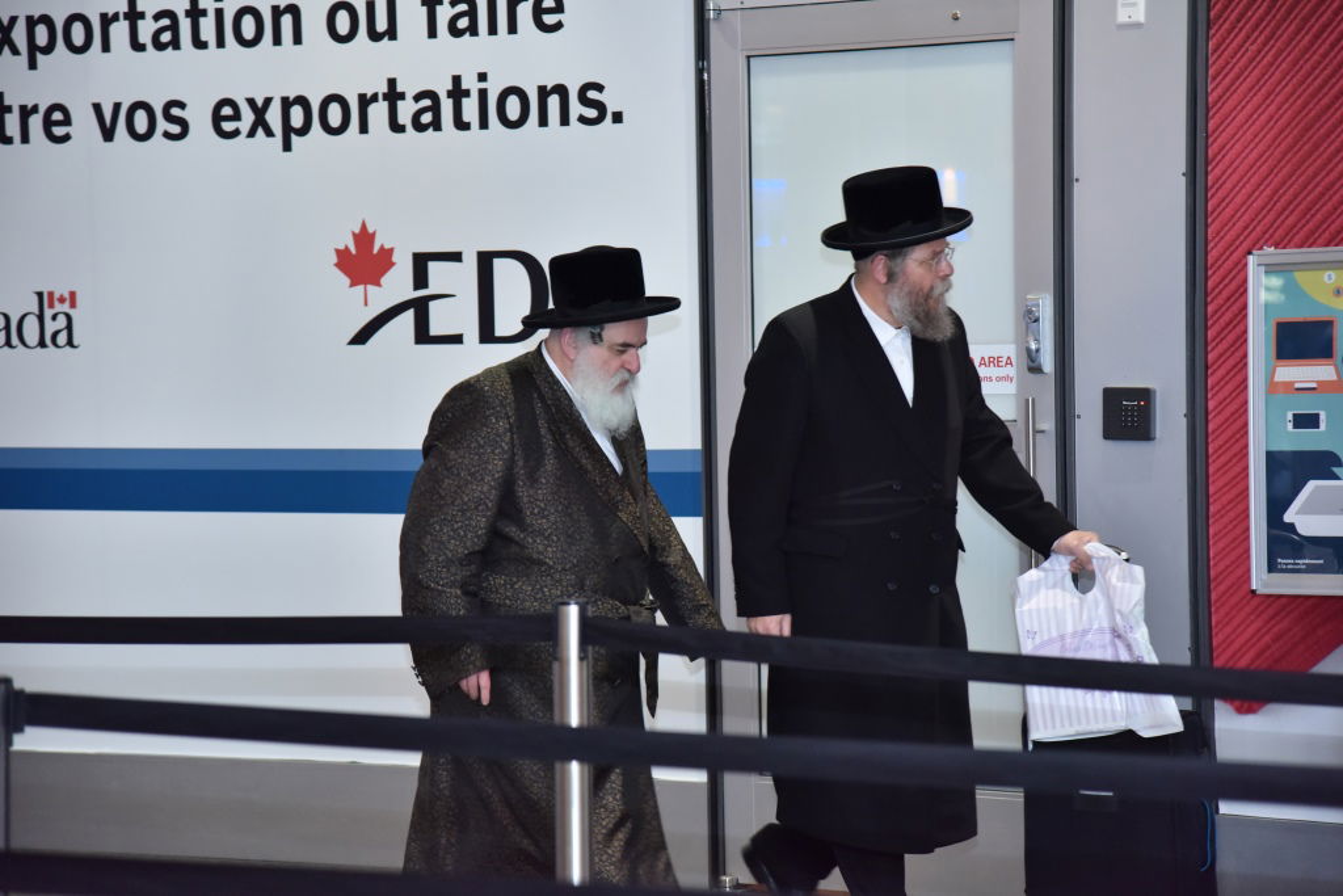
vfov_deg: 12.2
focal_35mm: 112
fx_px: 4179
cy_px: 448
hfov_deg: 18.3
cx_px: 672
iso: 1600
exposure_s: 1/160
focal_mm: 112
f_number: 4
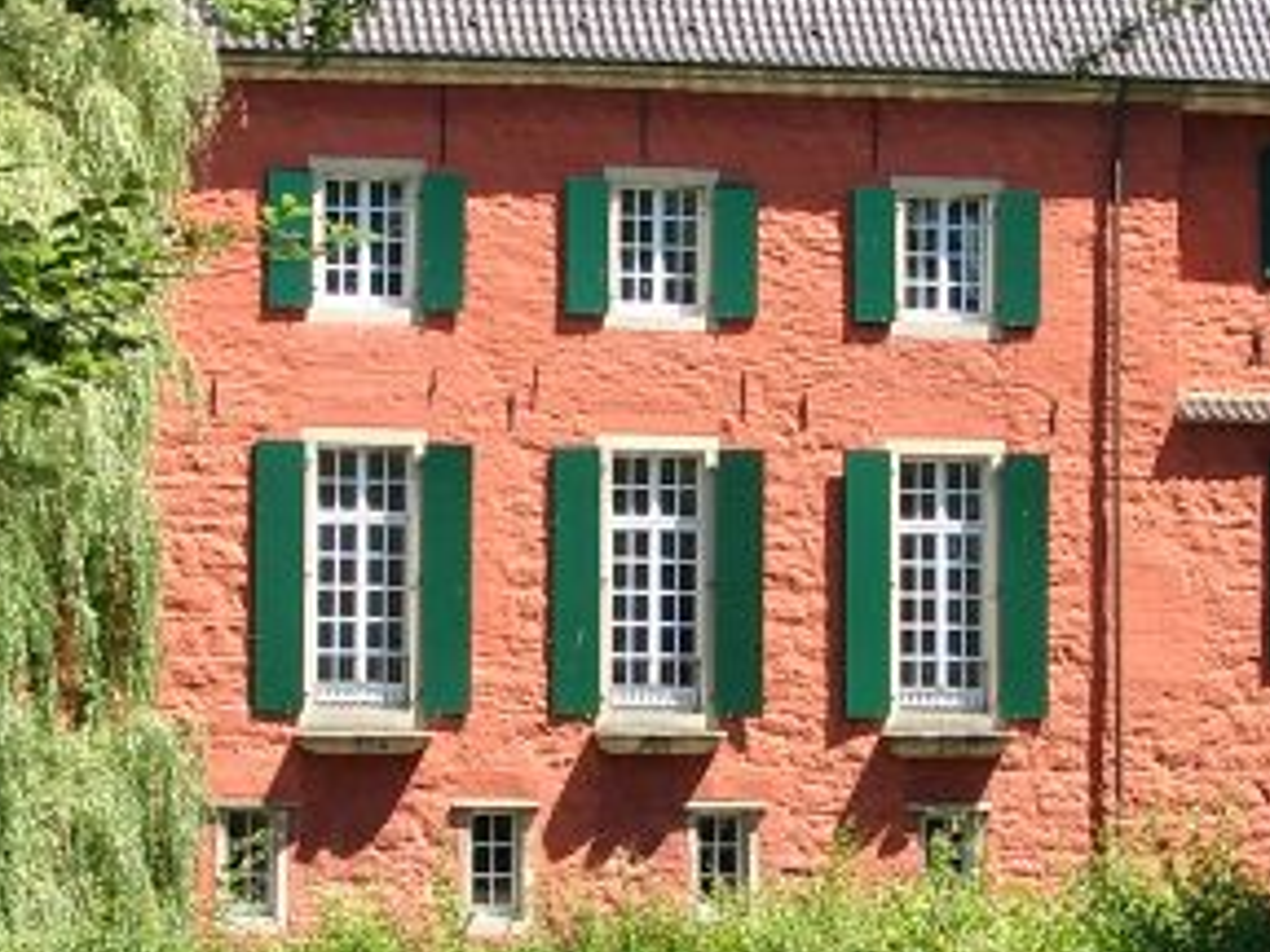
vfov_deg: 11.9
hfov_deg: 15.8
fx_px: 4586
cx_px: 635
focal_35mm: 125
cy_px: 524
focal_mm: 9.29
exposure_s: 1/257
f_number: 4
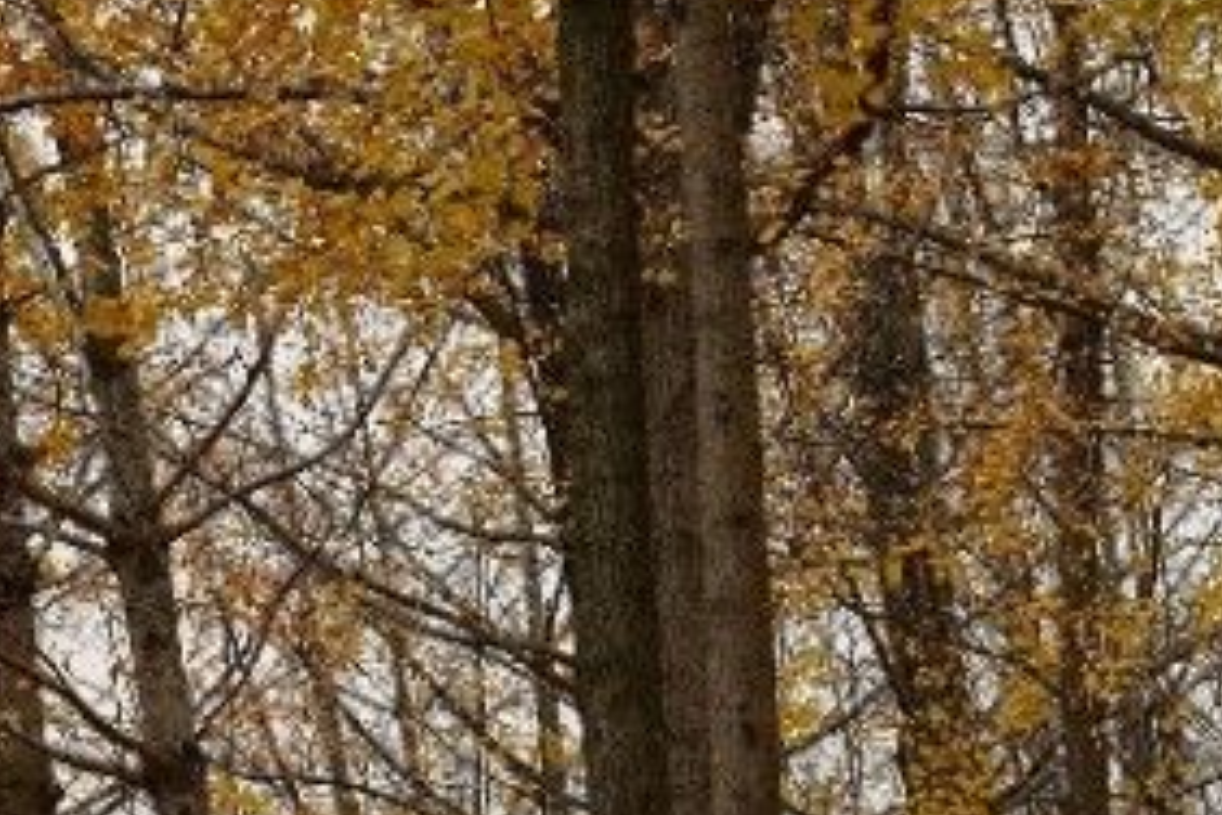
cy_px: -336
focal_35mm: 372
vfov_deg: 3.7
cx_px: 0
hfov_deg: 5.5
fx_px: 12626
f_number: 5
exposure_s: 1/250
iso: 100
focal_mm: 75
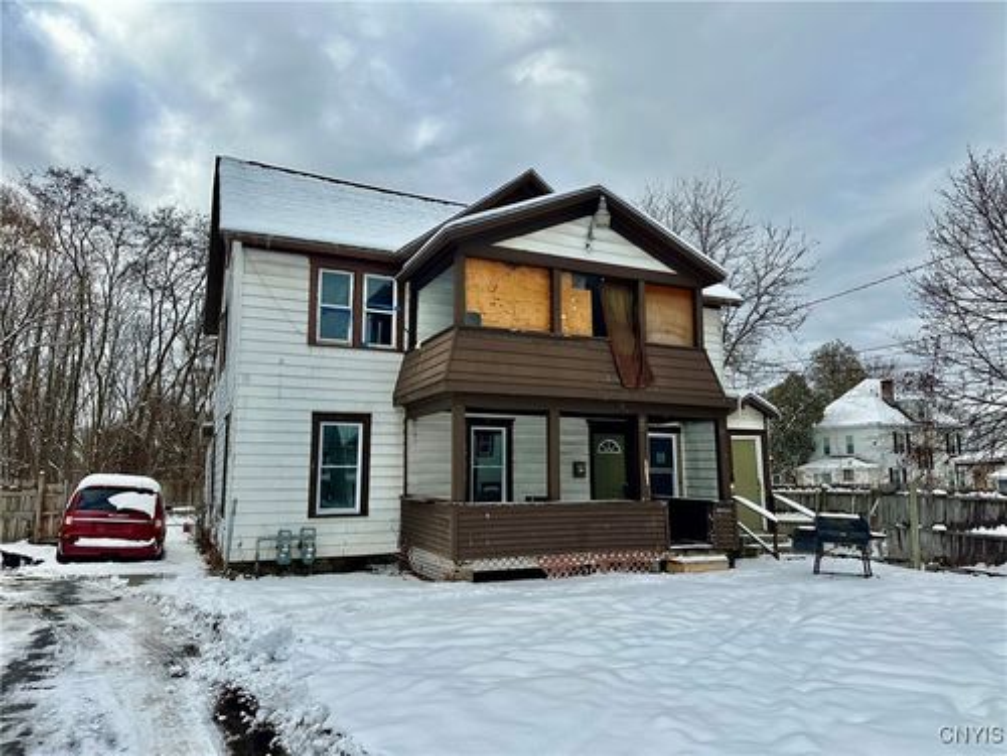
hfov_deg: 71.6
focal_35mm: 24
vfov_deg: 56.8
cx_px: 504
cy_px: 378
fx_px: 698
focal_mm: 6.86
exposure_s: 1/3472
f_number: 1.78
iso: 80
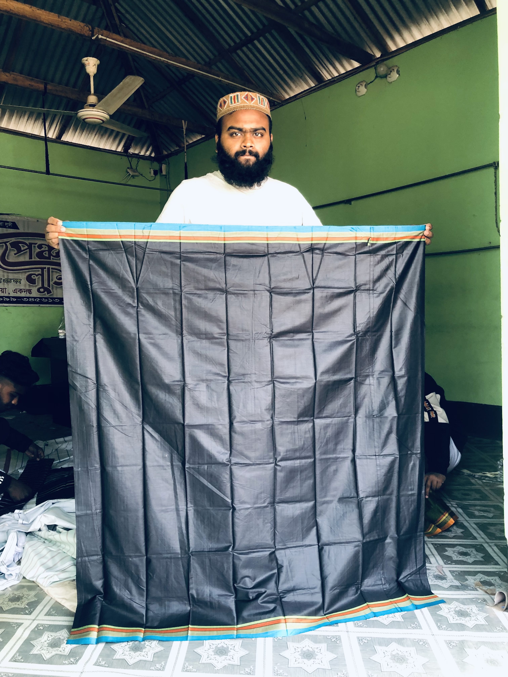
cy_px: 338
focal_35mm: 28
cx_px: 254
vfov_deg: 63.4
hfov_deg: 49.7
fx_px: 548
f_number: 1.8
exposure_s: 1/30
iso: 40
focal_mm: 4
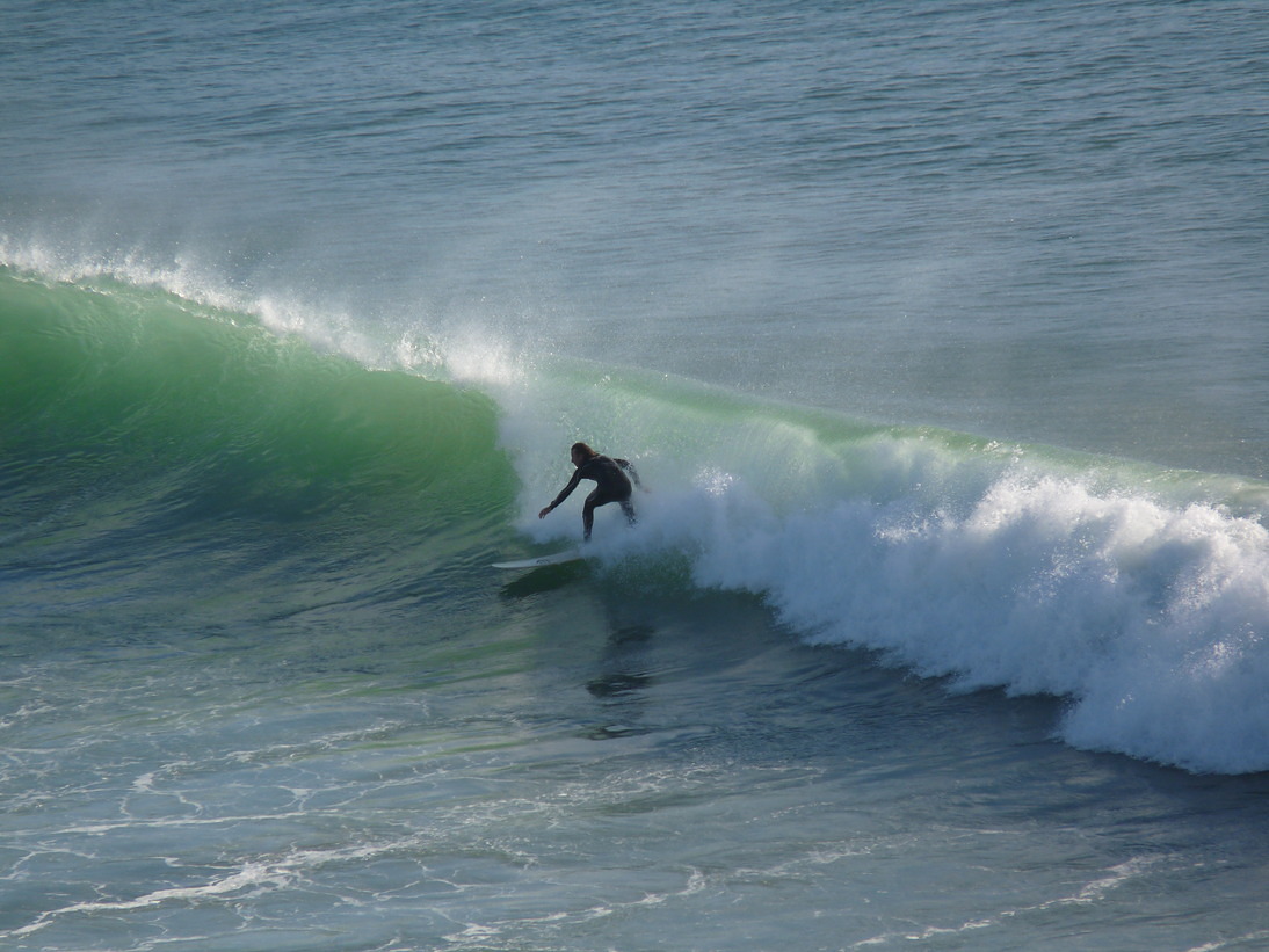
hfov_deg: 4.2
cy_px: 476
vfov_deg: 3.1
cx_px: 634
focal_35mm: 477
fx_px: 17490
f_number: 4.4
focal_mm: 84.8
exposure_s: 1/800
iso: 100
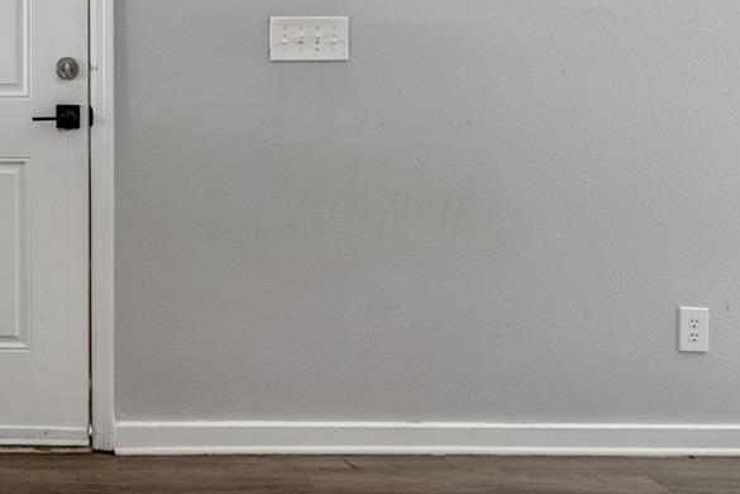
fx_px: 843
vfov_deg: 31.3
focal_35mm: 41
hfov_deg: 38.4
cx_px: -91
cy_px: 63
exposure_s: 1/15
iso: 100
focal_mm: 10
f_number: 7.1
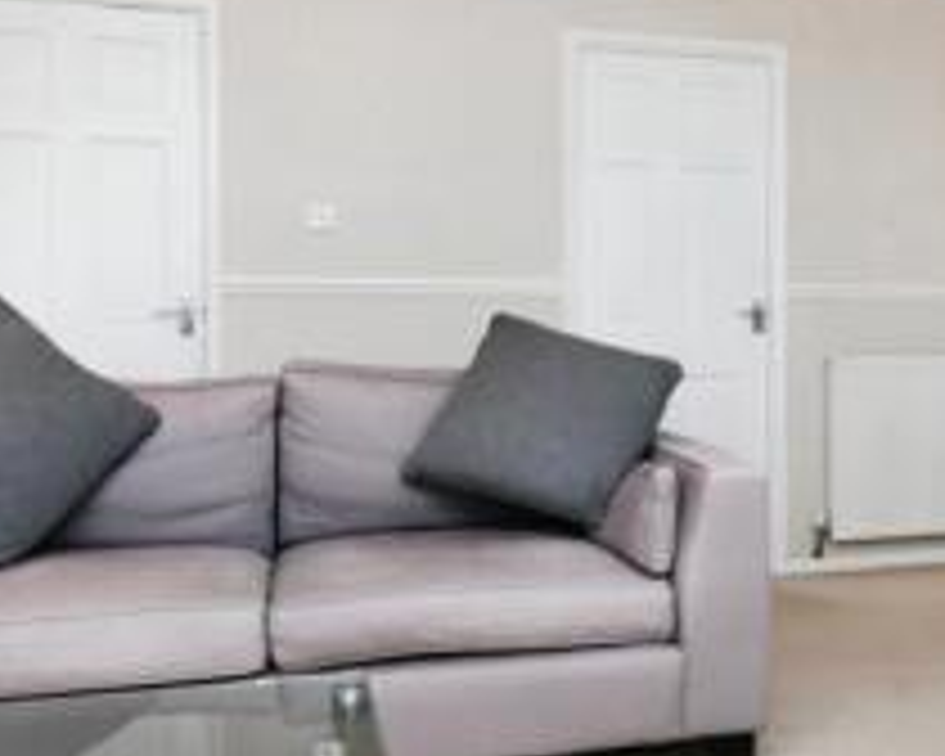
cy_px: 412
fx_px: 1231
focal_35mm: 44
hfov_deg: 40.4
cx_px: 749
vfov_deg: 34.1
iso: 800
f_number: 10
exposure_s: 1/60
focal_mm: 15
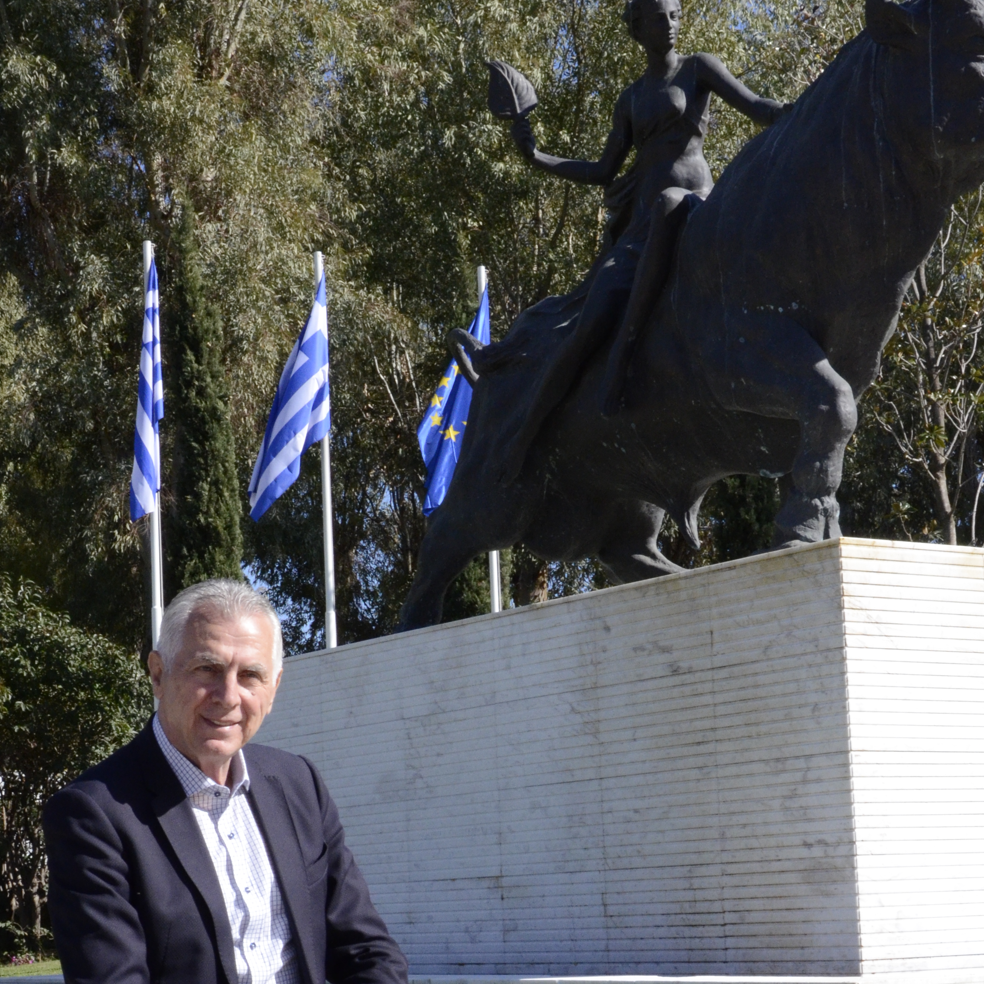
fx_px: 2444
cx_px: 443
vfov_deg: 22.6
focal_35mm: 76
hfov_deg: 22.8
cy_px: 726
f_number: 13
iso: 1600
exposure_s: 1/640
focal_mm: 30
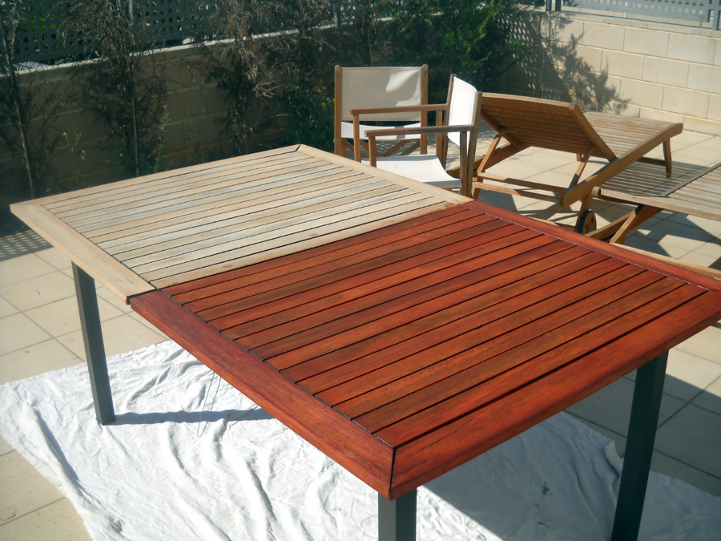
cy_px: 270
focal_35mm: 41
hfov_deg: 45.8
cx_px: 360
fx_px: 854
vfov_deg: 35.1
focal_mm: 6.72
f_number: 5.5
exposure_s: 1/353
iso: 64
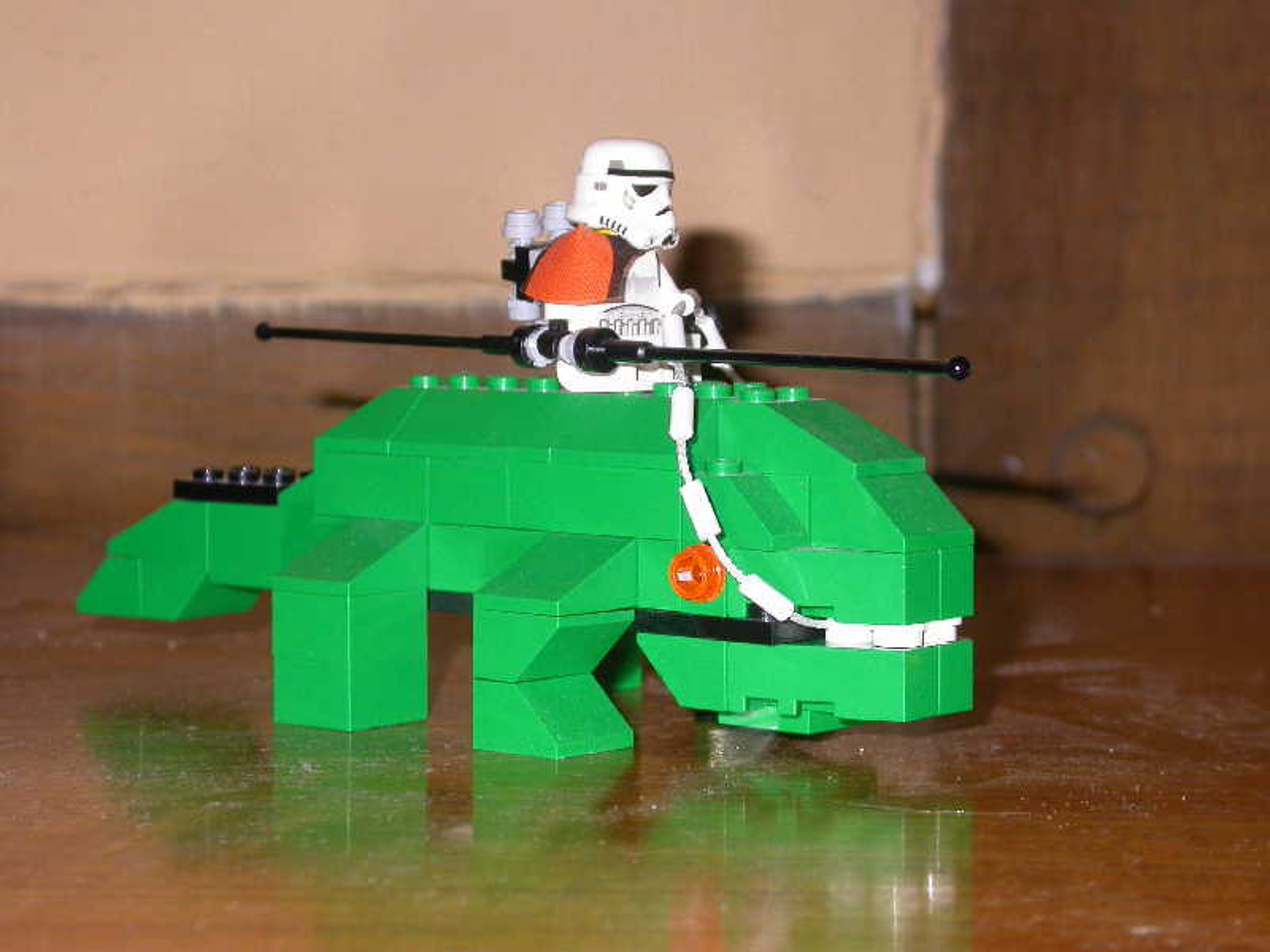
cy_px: 476
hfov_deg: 20.7
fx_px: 3485
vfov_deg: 15.6
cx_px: 635
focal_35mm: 95
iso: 100
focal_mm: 19.8
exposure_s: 1/60.3
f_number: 3.8
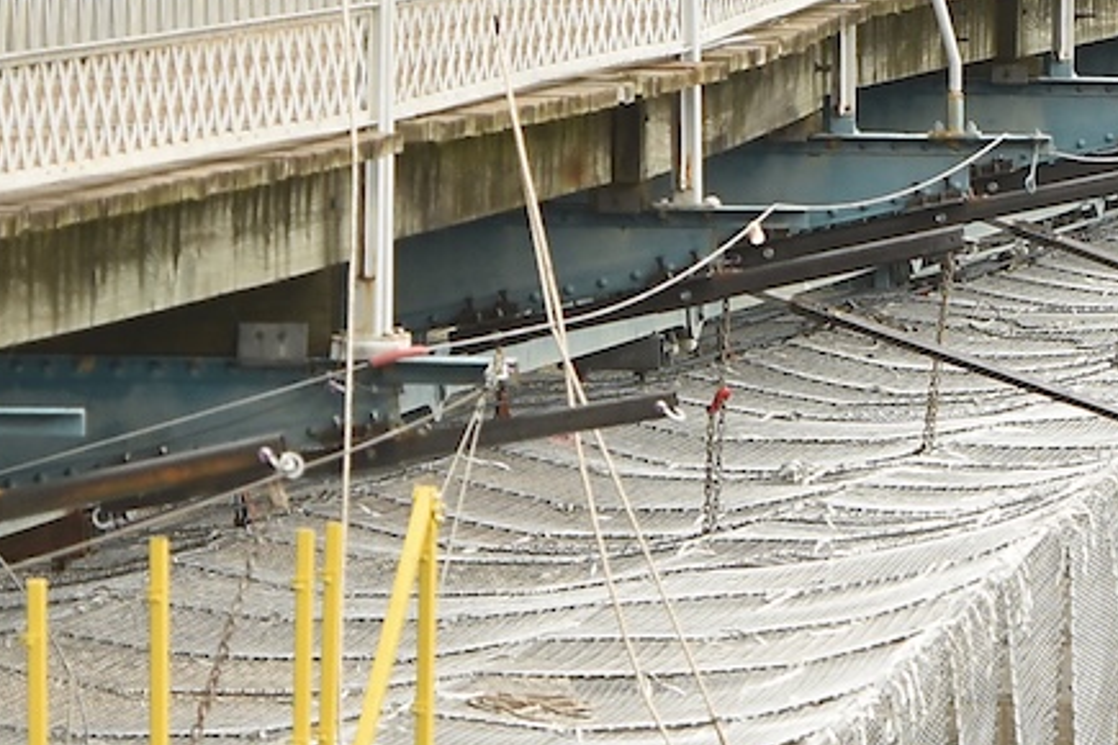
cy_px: -297
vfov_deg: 2.4
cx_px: 969
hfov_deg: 3.7
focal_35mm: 561
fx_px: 17421
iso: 640
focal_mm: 122
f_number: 3.2
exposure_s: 1/2500
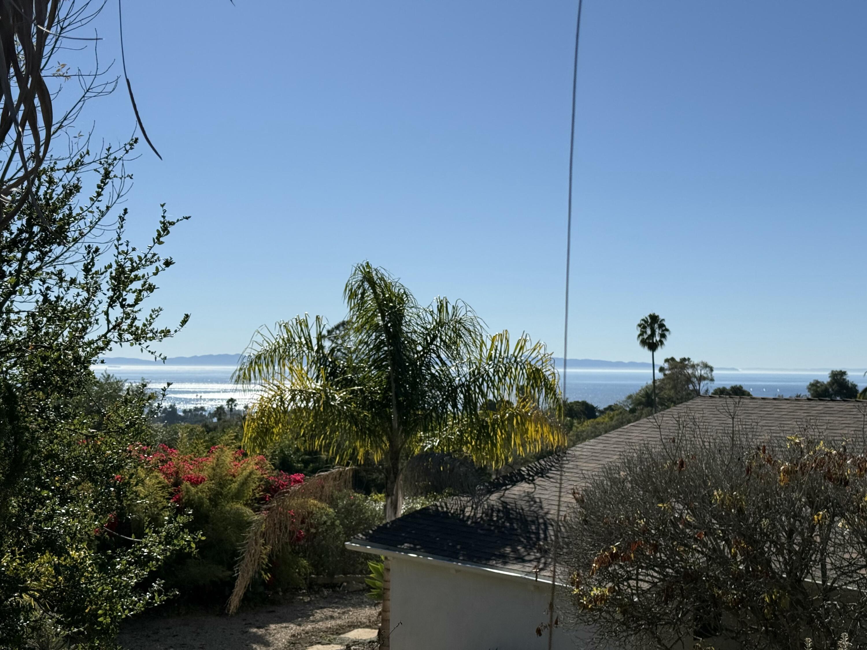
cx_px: 434
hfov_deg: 39.7
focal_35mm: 48
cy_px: 325
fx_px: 1202
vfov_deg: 30.3
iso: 80
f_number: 1.78
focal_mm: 6.76
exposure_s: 1/11364
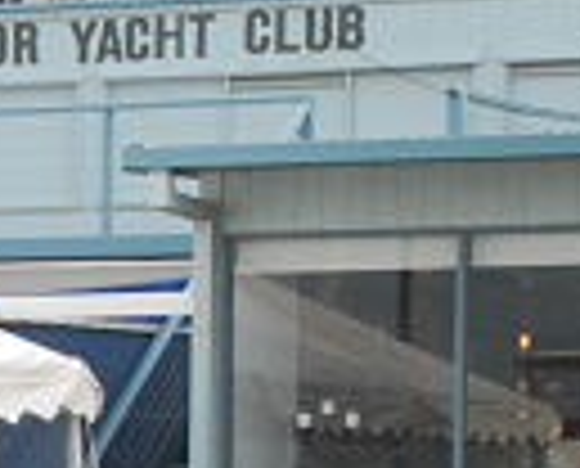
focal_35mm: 305
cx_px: -971
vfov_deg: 5.0
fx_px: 5250
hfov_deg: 6.0
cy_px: 765
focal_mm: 35
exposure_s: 1/80
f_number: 10
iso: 400
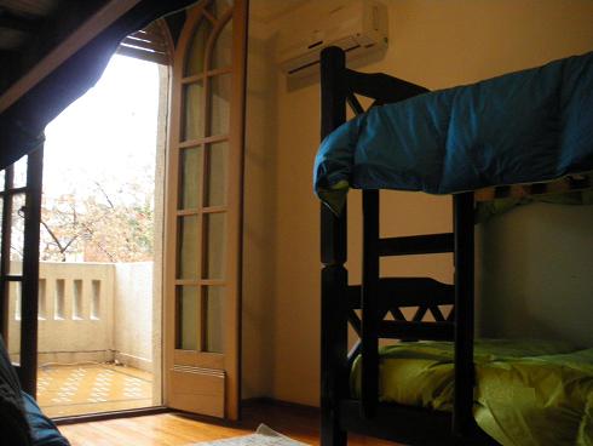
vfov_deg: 39.7
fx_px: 617
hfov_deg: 51.3
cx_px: 296
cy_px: 223
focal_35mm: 36
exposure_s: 1/50
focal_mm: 6.3
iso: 500
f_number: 3.5
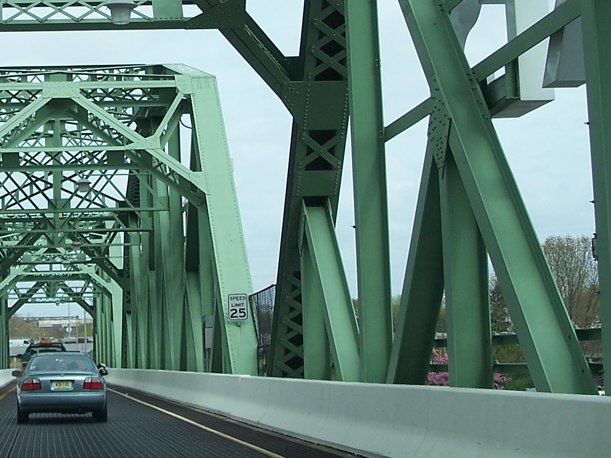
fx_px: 1712
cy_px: 104
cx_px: 73
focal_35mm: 97
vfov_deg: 15.2
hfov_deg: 19.9
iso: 64
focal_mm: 7.8
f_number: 2.8
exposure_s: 1/640
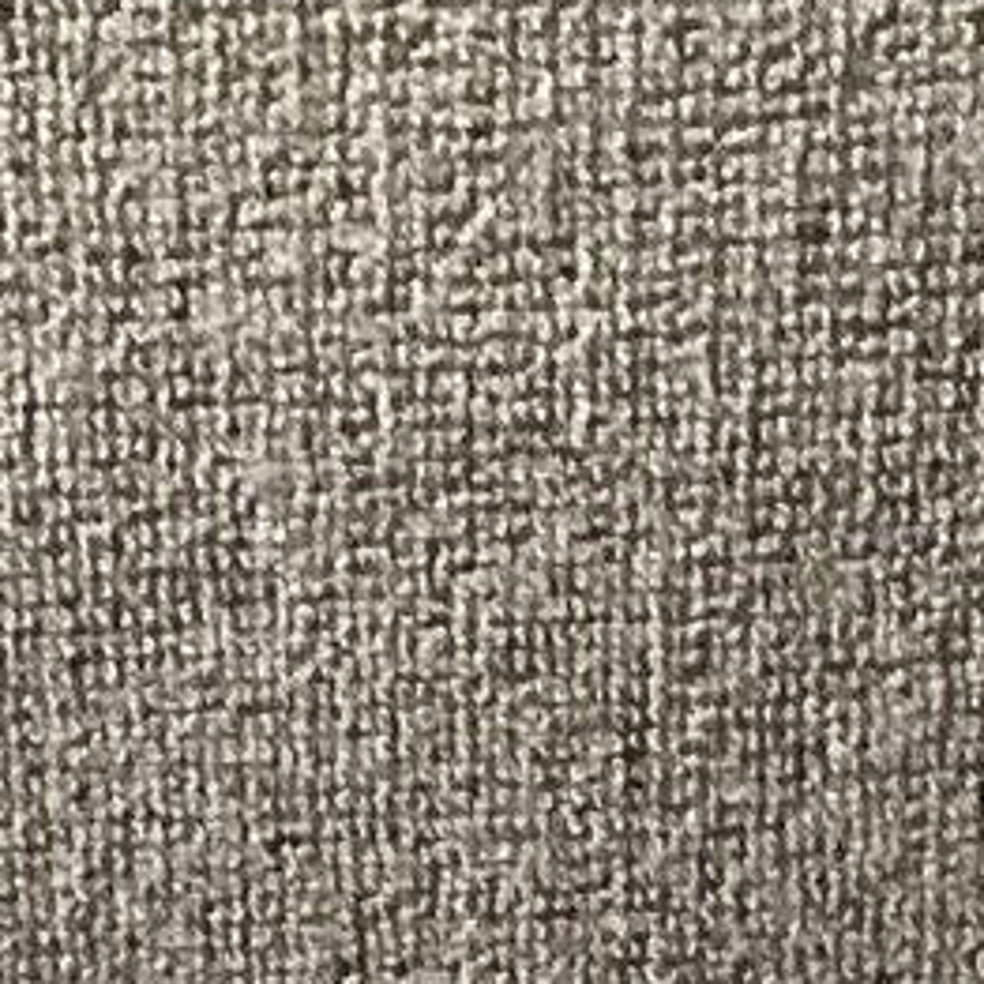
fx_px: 5081
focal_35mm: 158
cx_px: 235
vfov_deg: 10.5
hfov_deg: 11.0
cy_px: 1714
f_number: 2.4
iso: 640
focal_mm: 3.3
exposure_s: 1/30
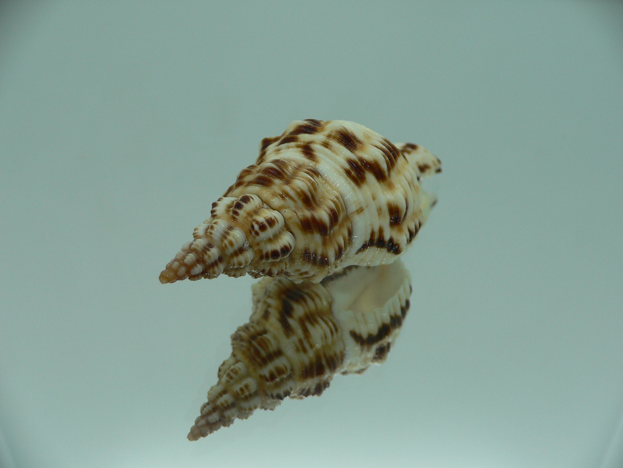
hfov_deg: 52.6
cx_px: 312
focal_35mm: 35
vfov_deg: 40.7
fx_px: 630
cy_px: 234
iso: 80
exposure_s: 1/60
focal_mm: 4.6
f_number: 2.8
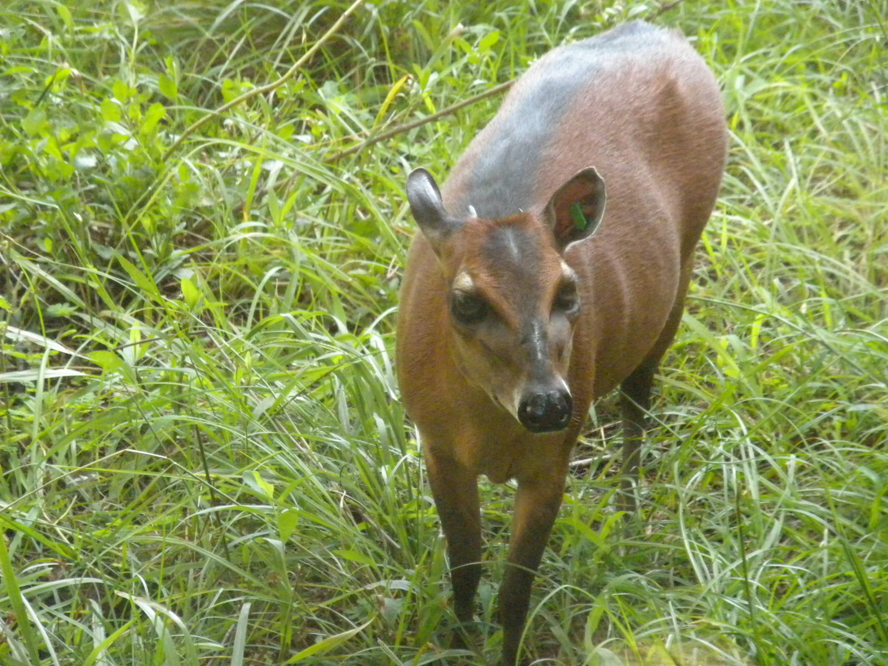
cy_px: 333
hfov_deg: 8.3
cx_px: 444
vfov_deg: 6.2
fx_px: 6105
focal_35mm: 238
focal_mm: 42.1
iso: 800
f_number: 5.2
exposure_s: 1/236
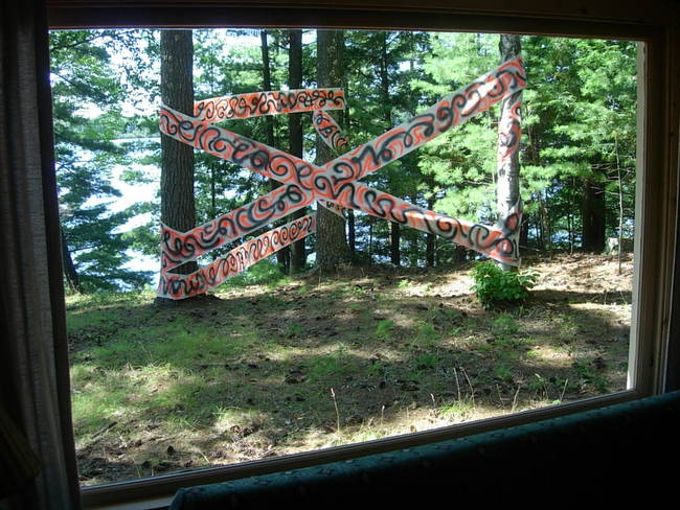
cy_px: 255
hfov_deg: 49.0
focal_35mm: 38
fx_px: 747
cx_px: 340
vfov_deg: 37.7
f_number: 2.8
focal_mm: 7.8
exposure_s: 1/136
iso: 64
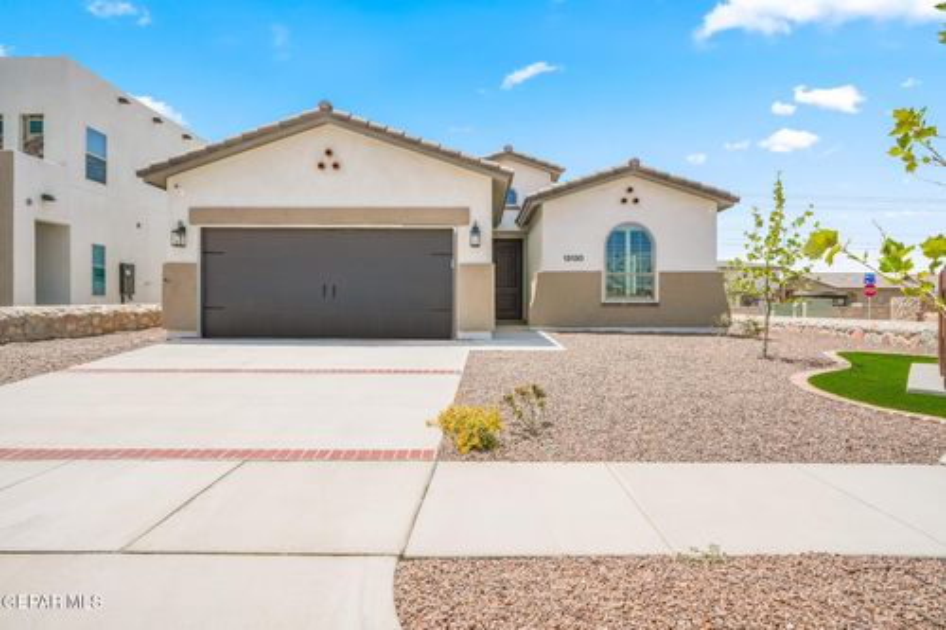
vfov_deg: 59.5
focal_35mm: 21
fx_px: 552
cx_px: 473
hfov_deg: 81.2
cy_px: 315
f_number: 10
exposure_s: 1/4000
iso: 640
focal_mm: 21
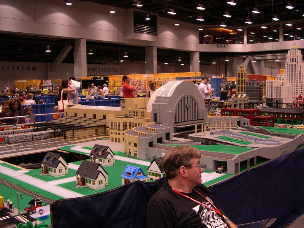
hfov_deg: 49.0
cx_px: 152
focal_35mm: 38
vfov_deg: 37.7
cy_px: 114
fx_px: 334
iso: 400
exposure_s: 1/102
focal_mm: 8
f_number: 2.8
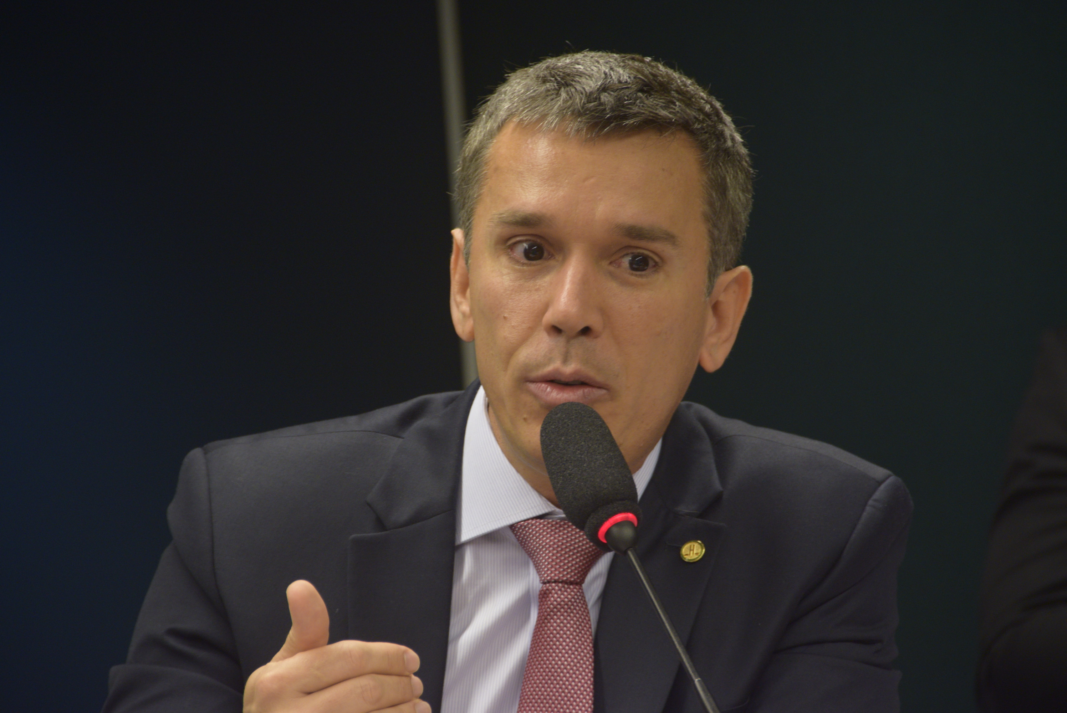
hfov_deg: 6.9
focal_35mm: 300
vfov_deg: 4.6
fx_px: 8898
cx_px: 534
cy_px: 356
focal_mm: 200
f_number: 5.6
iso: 800
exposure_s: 1/60
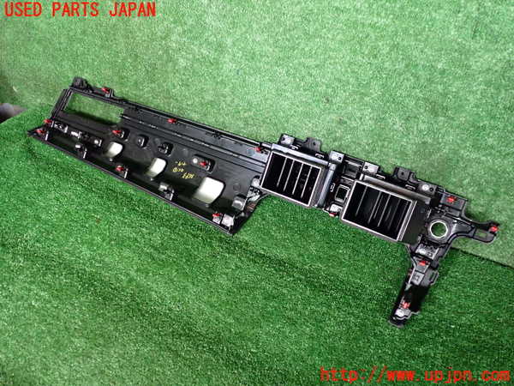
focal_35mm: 30
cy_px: 193
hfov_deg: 60.0
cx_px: 257
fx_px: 445
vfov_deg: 46.8
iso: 640
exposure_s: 1/30
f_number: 2.3
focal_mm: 5.4
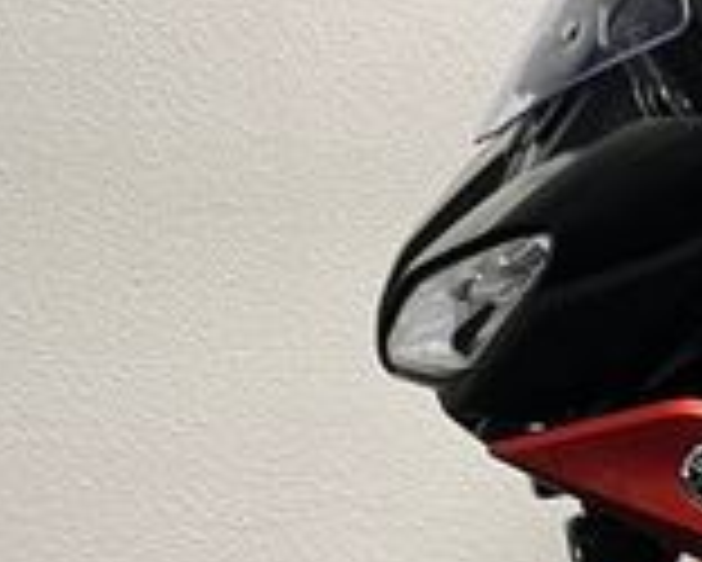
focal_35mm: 104
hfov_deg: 16.2
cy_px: 562
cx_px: 1179
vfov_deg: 14.6
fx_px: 2162
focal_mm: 5.1
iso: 100
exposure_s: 1/50
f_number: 1.6
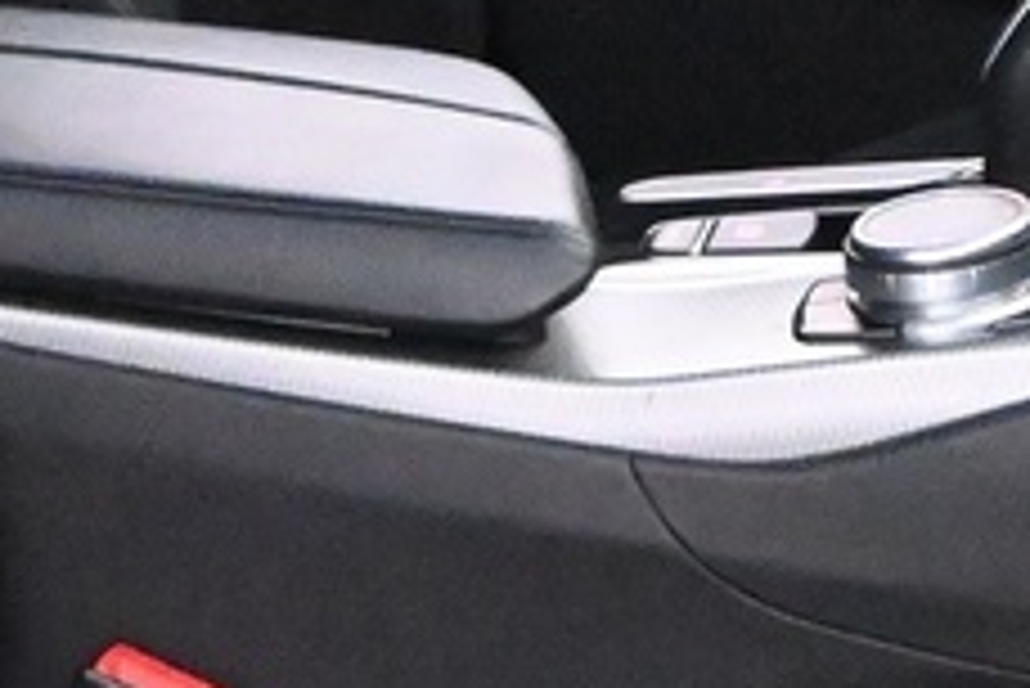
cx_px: 540
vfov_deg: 2.6
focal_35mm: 531
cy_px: 261
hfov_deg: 3.9
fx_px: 15202
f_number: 6.3
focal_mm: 50
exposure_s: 1/80
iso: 11400
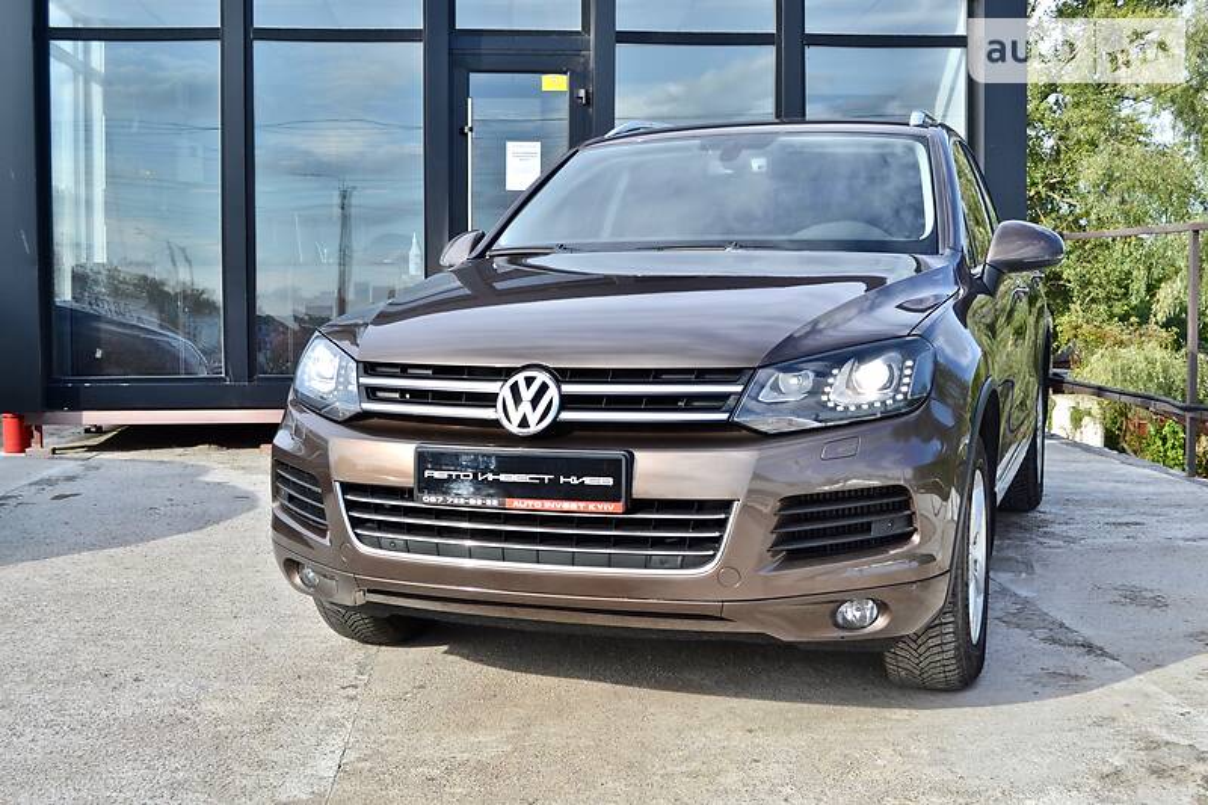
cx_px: 604
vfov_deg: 31.9
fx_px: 1409
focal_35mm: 42
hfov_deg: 46.4
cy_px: 402
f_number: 7.1
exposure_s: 1/125
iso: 100
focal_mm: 28
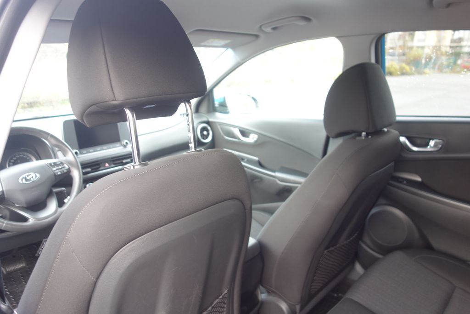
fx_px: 366
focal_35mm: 28
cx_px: 235
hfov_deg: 65.5
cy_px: 157
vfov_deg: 46.4
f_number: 2
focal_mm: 10.4
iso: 125
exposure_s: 1/30
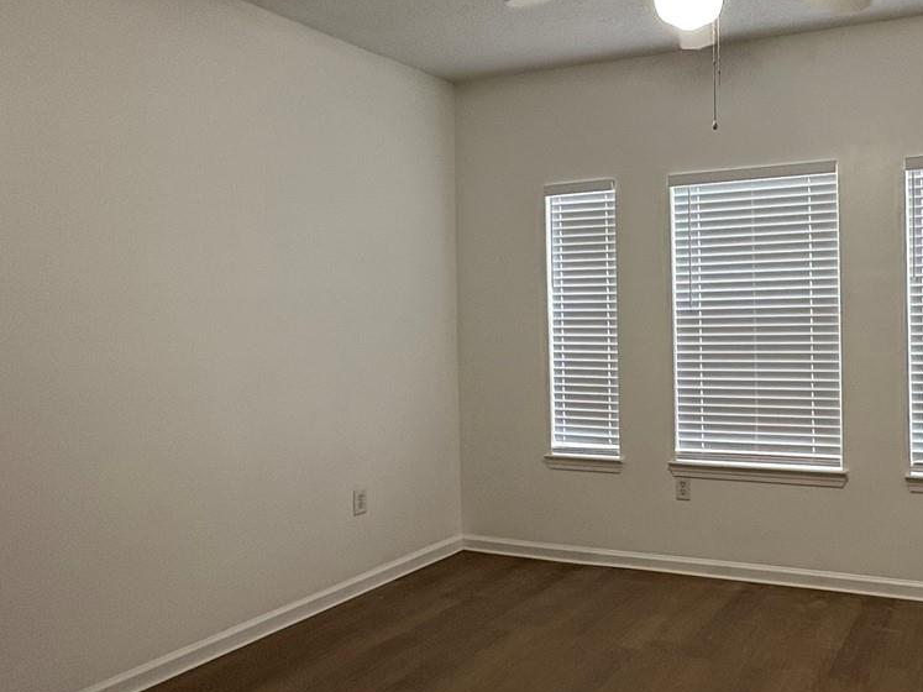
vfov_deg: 46.8
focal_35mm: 30
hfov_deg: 56.5
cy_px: 323
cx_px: 712
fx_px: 800
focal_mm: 2.22
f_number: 2.2
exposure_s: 1/60
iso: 160
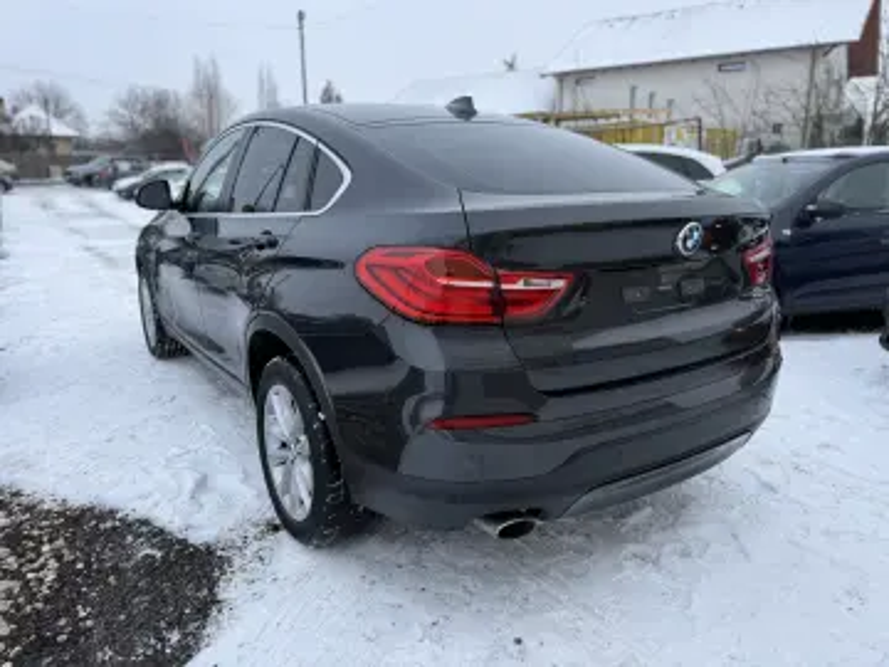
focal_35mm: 24
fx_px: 616
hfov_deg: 71.6
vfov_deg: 56.8
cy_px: 334
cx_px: 444
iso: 80
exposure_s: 1/443
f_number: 1.78
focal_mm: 6.76
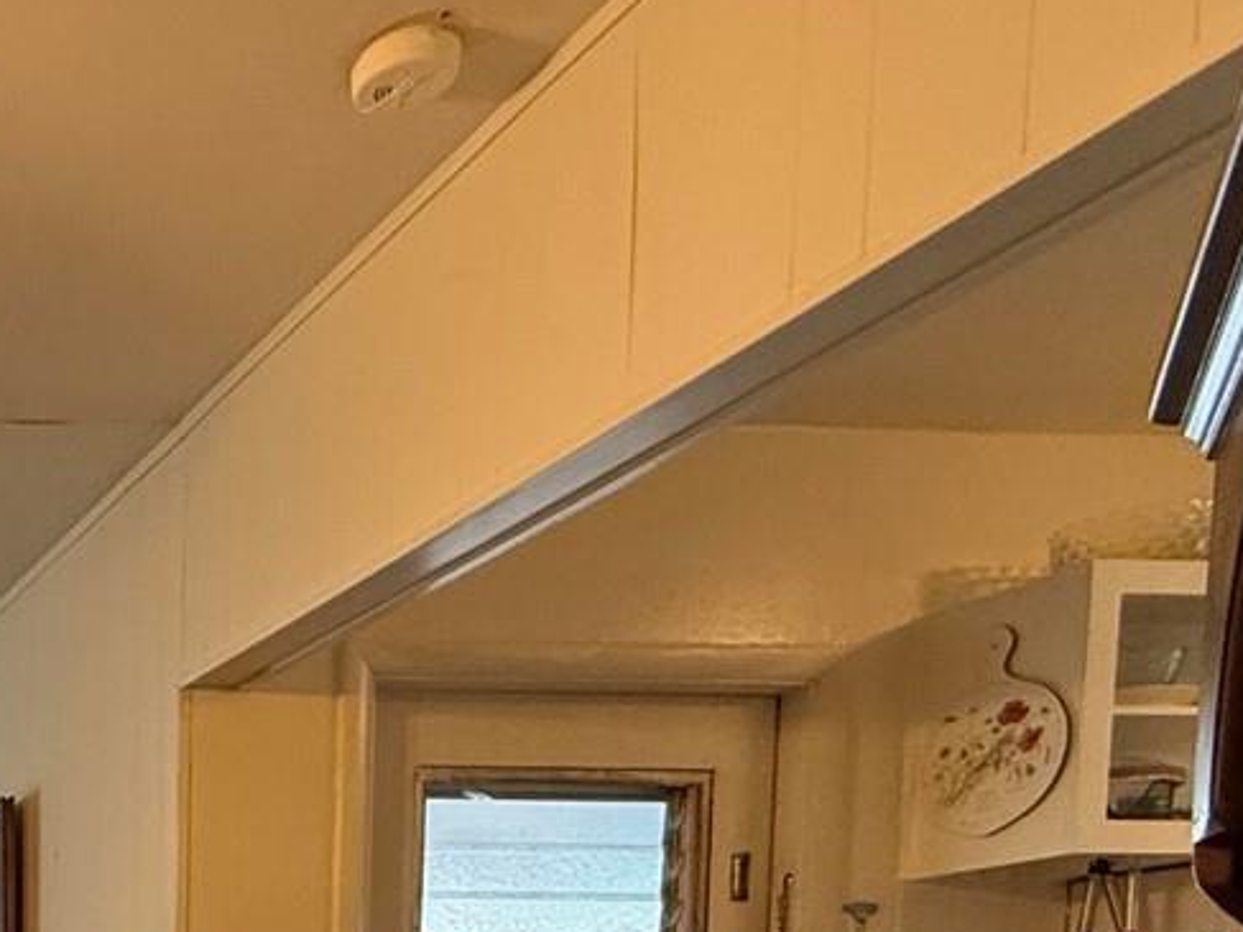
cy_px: 1233
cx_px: -444
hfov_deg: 30.6
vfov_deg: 26.4
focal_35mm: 46
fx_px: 1651
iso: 250
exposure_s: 1/60
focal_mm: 2.22
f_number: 2.2
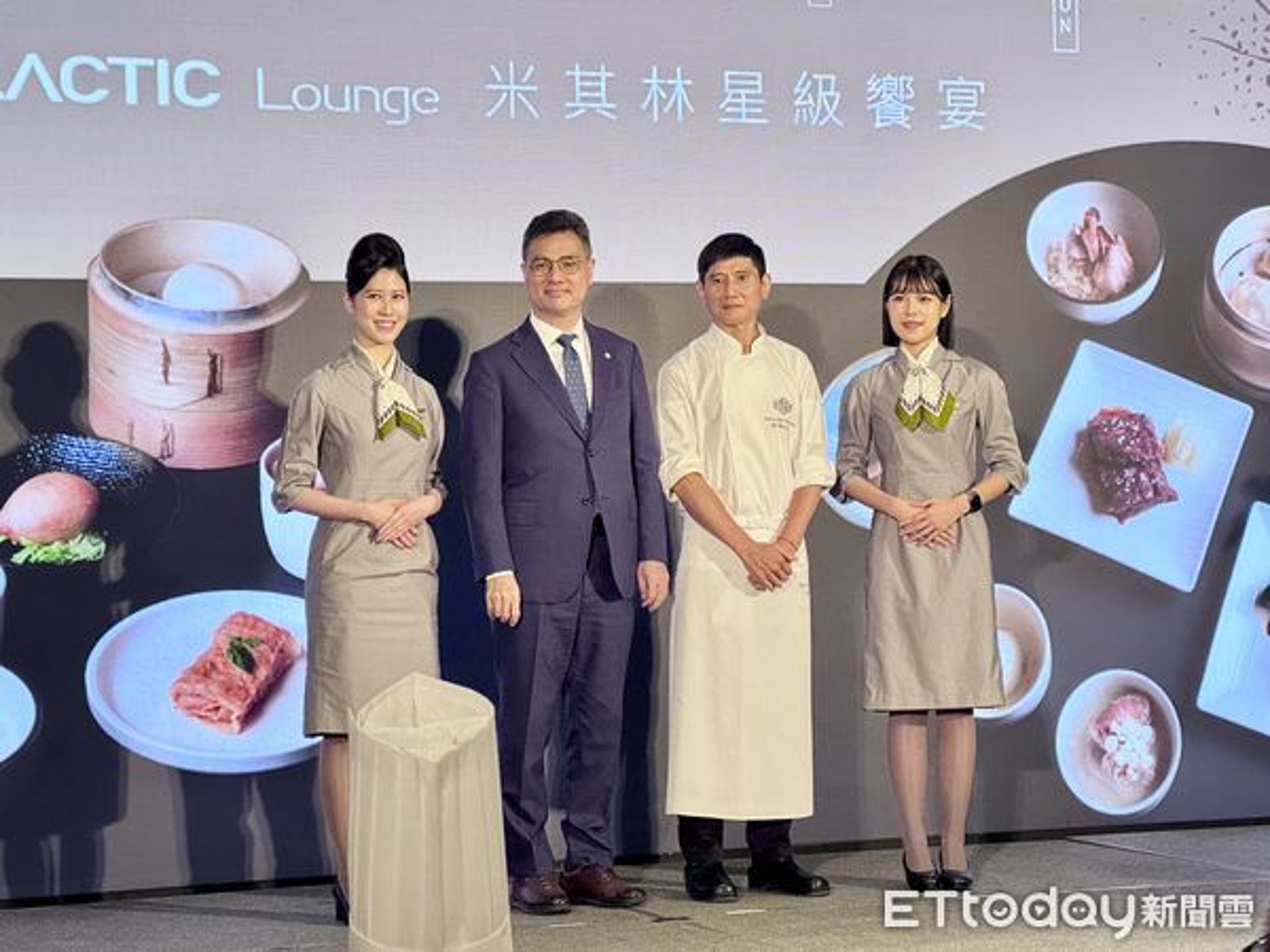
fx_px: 2825
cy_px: 476
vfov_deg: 19.1
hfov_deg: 25.3
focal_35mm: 77
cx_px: 635
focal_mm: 9
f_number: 2.8
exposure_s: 1/60
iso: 400
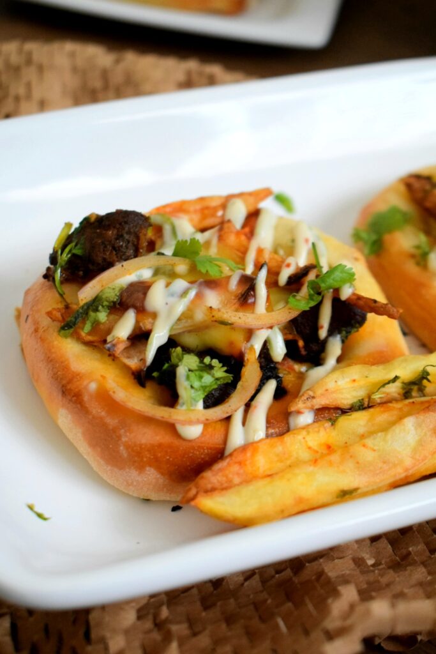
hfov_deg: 21.6
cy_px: 327
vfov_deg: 31.9
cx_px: 218
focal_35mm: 63
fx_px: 1144
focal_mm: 42
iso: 3200
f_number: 5
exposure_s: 1/80
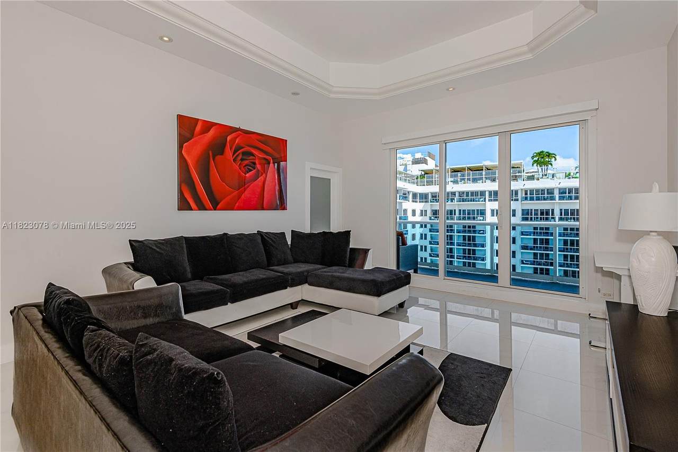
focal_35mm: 16
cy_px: 226
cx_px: 339
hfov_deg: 96.7
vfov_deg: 73.7
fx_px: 301
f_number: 8
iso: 400
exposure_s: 1/200
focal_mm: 16
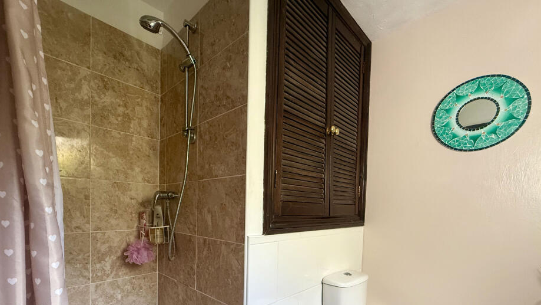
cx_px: 255
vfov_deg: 61.4
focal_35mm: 17
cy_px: 217
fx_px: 244
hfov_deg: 95.8
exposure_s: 1/99
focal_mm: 2.22
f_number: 2.2
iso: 320
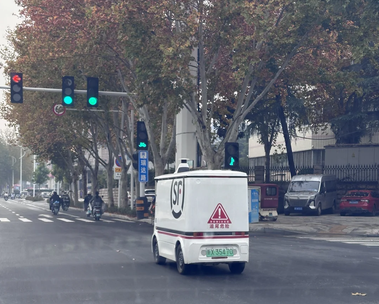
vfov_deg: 24.0
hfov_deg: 30.0
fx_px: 707
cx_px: 190
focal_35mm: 63
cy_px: 216
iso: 64
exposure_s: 1/587
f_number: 1.78
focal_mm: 6.86
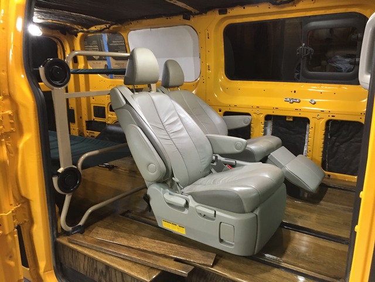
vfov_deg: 48.2
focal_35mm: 29
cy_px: 141
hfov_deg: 61.7
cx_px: 188
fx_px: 314
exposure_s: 1/17
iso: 200
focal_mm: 4.15
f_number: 2.2
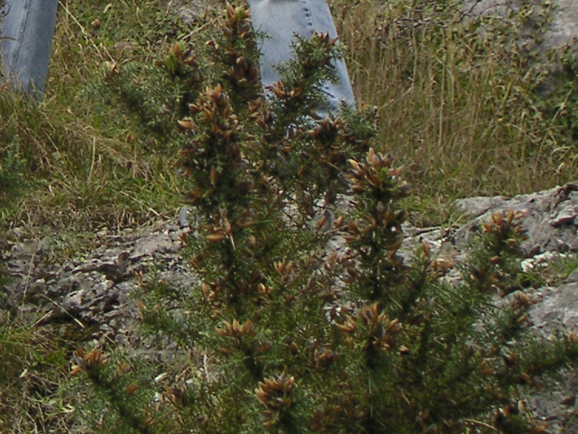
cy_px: -143
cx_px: -175
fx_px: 1687
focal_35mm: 101
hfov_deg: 18.1
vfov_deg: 14.0
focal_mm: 5.7
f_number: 2.8
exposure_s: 1/350
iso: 50
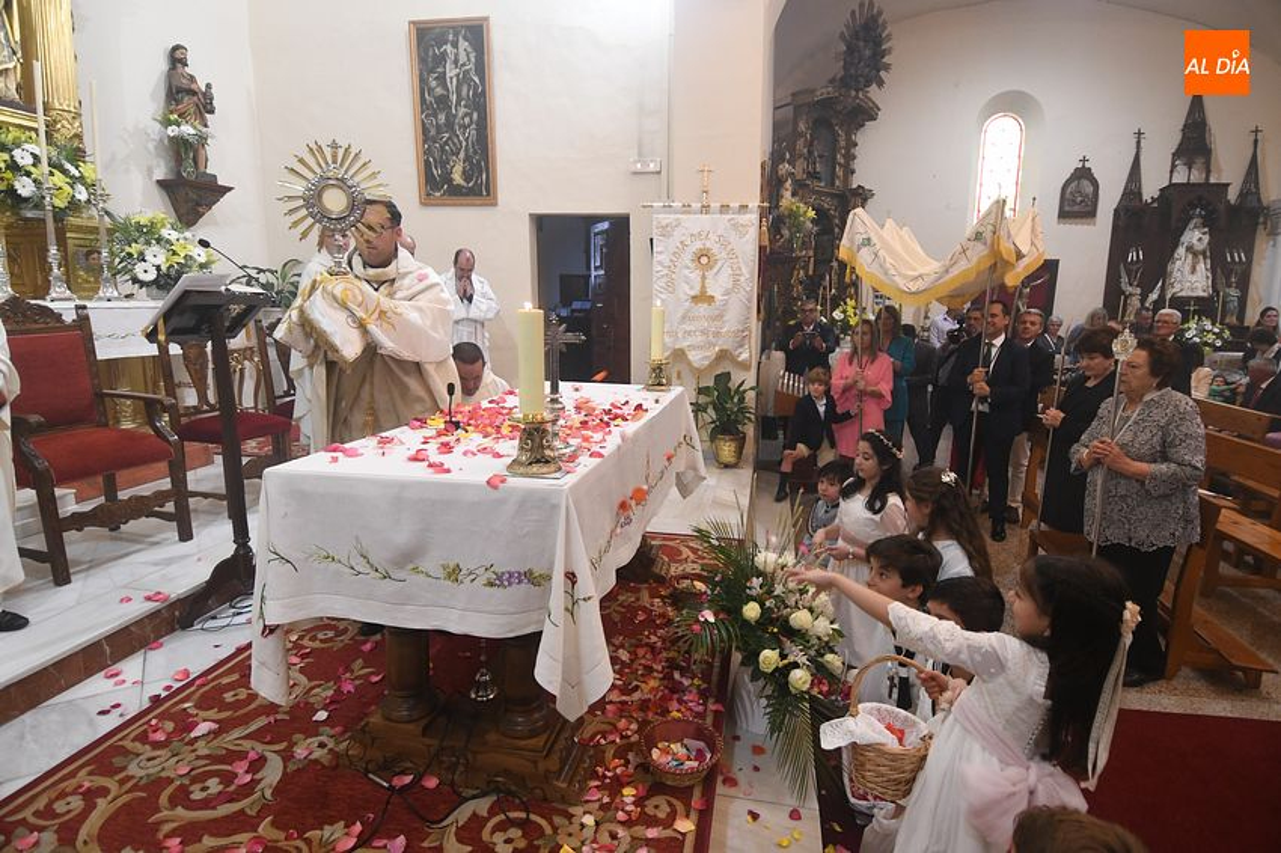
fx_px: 640
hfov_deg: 90.0
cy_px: 426
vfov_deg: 67.3
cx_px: 640
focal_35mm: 18
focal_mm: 12
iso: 1600
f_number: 4
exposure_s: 1/125
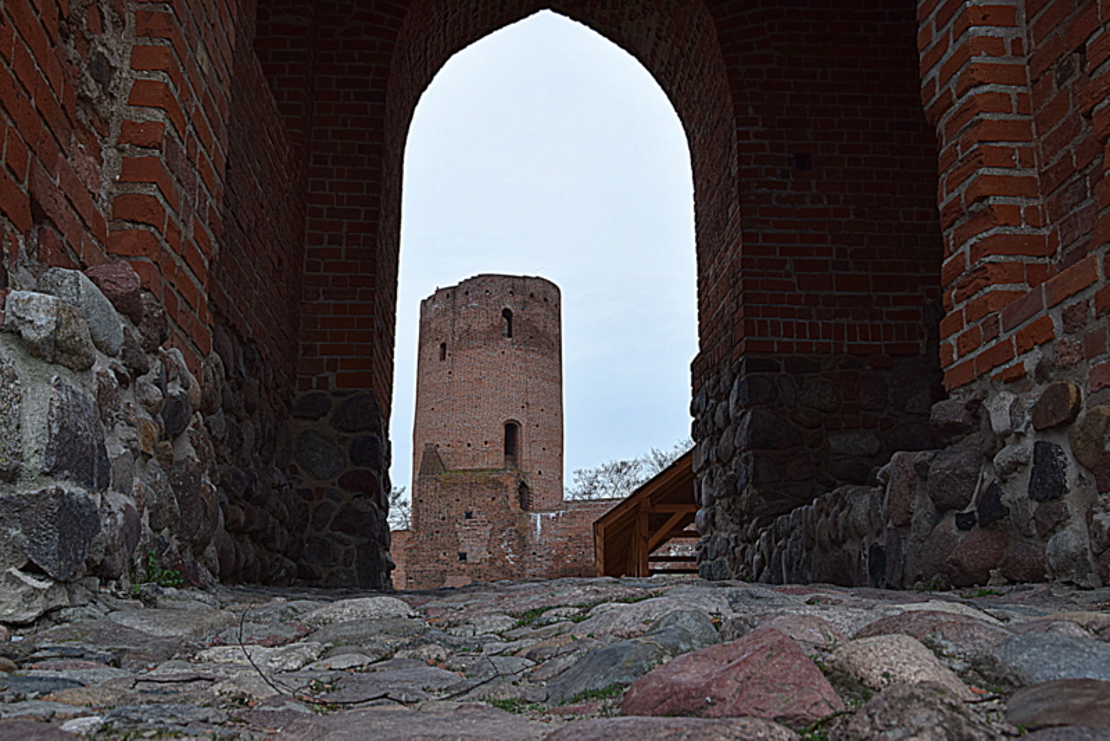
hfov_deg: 49.5
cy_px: 370
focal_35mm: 39
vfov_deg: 34.2
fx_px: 1203
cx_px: 555
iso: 400
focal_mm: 26
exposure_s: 1/125
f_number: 9
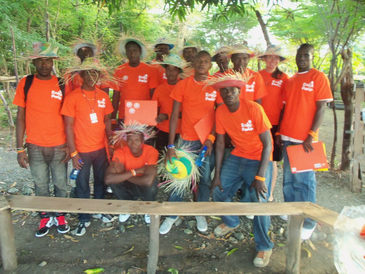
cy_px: 137
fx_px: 306
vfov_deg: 48.2
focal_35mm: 29
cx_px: 182
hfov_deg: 61.7
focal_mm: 5.2
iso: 200
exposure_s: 1/30
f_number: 3.4
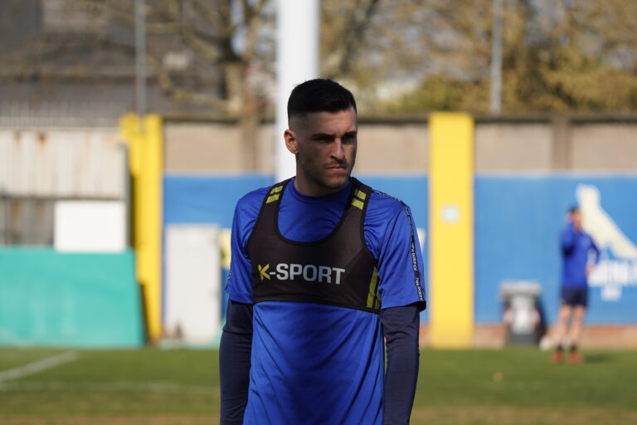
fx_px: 3662
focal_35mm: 207
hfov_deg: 9.9
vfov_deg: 6.6
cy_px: 212
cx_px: 318
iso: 320
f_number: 6.3
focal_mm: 207
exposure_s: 1/1250
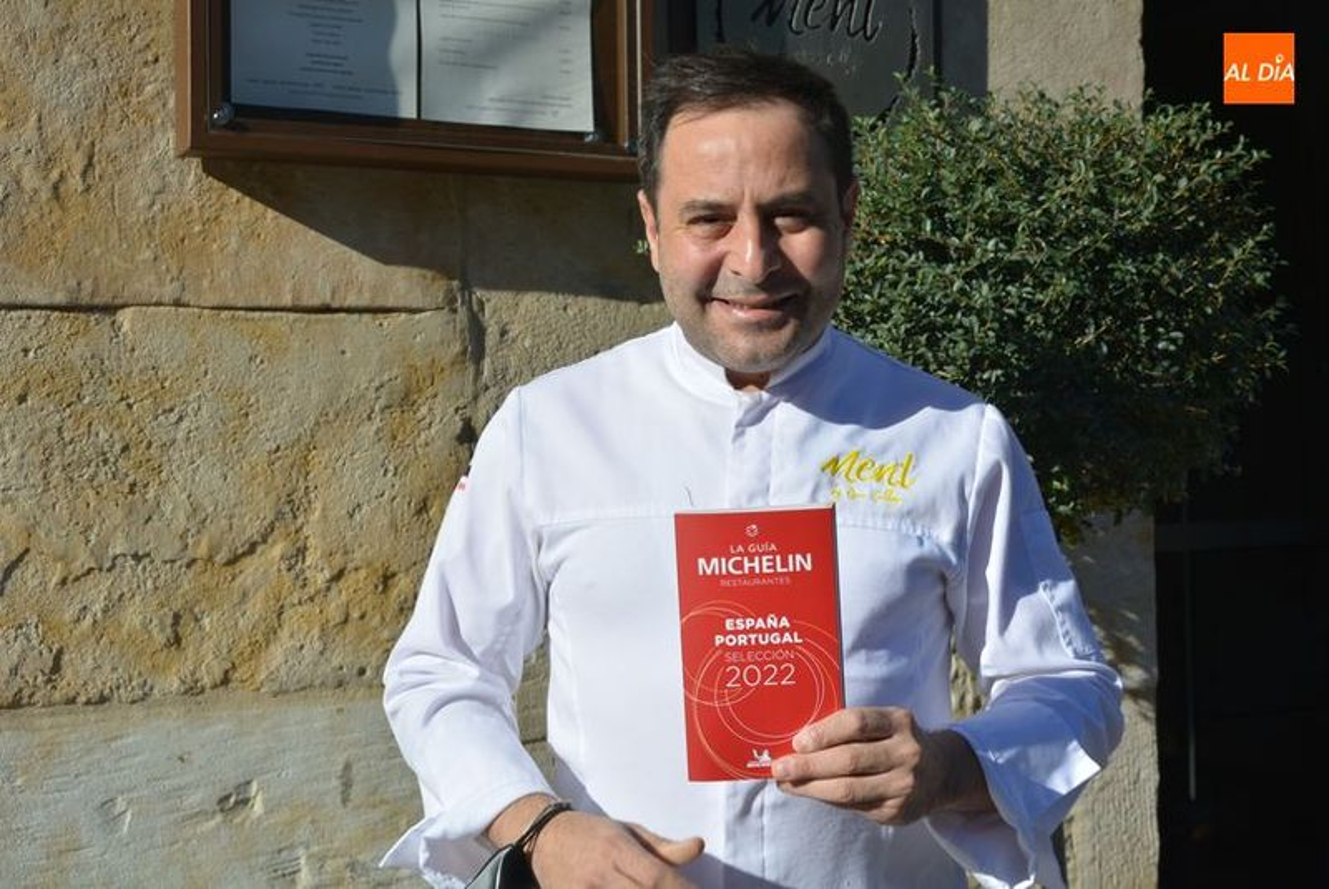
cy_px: 444
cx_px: 664
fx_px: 1940
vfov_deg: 25.8
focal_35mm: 52
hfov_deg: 37.8
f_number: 9.5
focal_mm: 35
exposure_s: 1/350
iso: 100
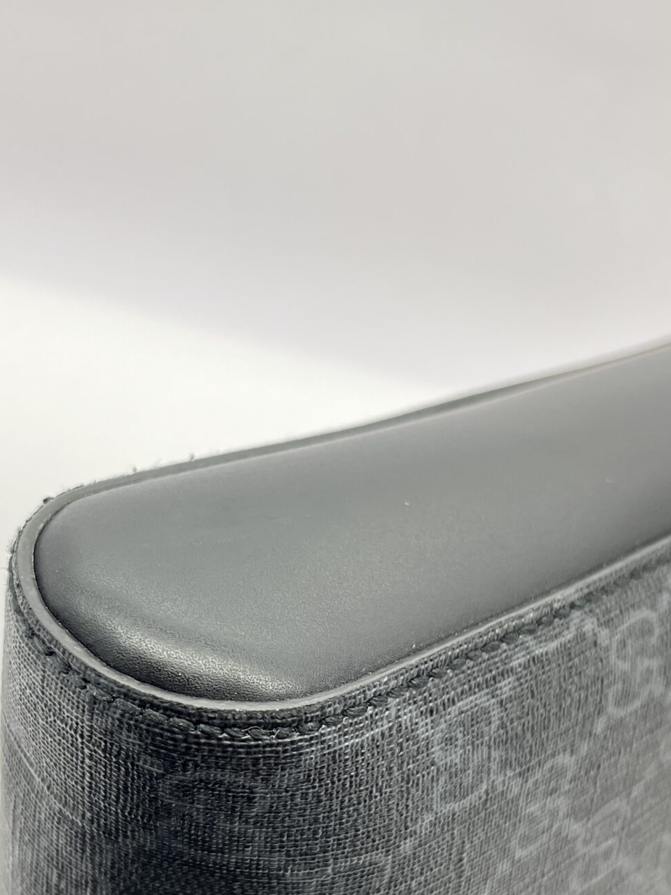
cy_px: 621
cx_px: 265
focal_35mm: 51
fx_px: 1318
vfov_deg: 37.0
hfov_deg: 28.5
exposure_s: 1/100
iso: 125
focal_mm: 5.1
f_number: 1.6
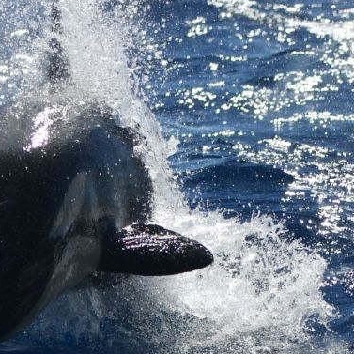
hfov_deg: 5.2
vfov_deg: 5.2
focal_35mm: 334
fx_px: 3864
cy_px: 176
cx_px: 69
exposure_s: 1/8000
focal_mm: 185
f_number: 5.6
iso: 400
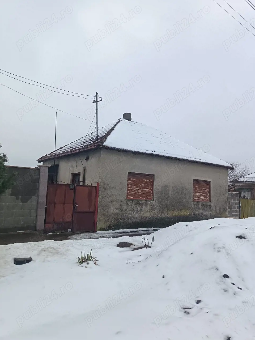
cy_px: 175
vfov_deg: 69.4
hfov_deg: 54.9
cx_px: 130
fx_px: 246
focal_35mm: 25
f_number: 1.75
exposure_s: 1/625
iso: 345
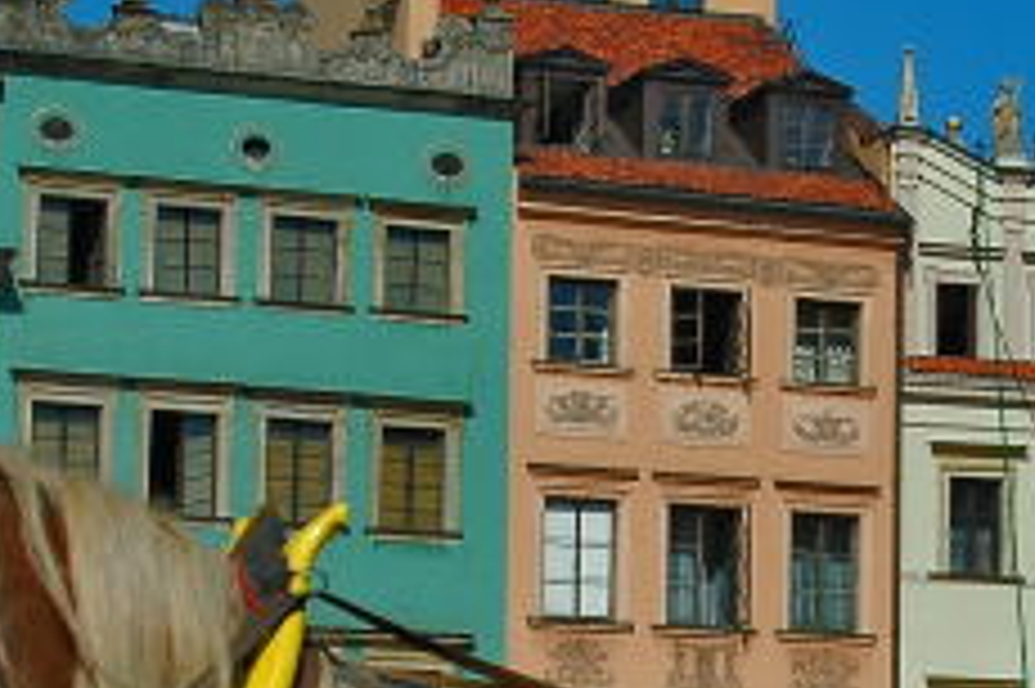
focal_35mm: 146
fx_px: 4194
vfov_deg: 9.3
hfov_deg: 14.0
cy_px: 670
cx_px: 824
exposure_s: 1/200
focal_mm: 28
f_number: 9
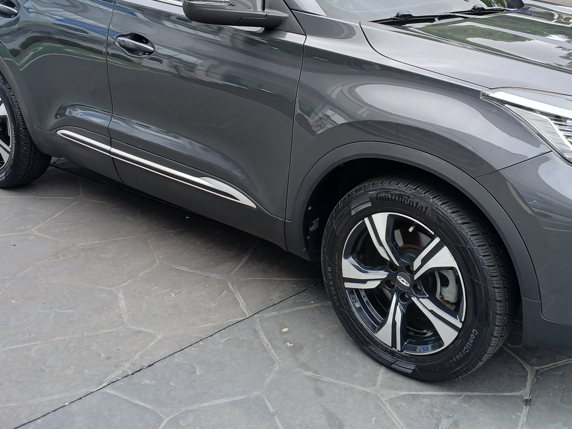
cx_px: 335
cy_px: 84
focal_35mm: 42
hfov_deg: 44.6
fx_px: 694
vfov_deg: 33.3
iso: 20
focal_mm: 3.98
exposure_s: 1/128
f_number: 1.8
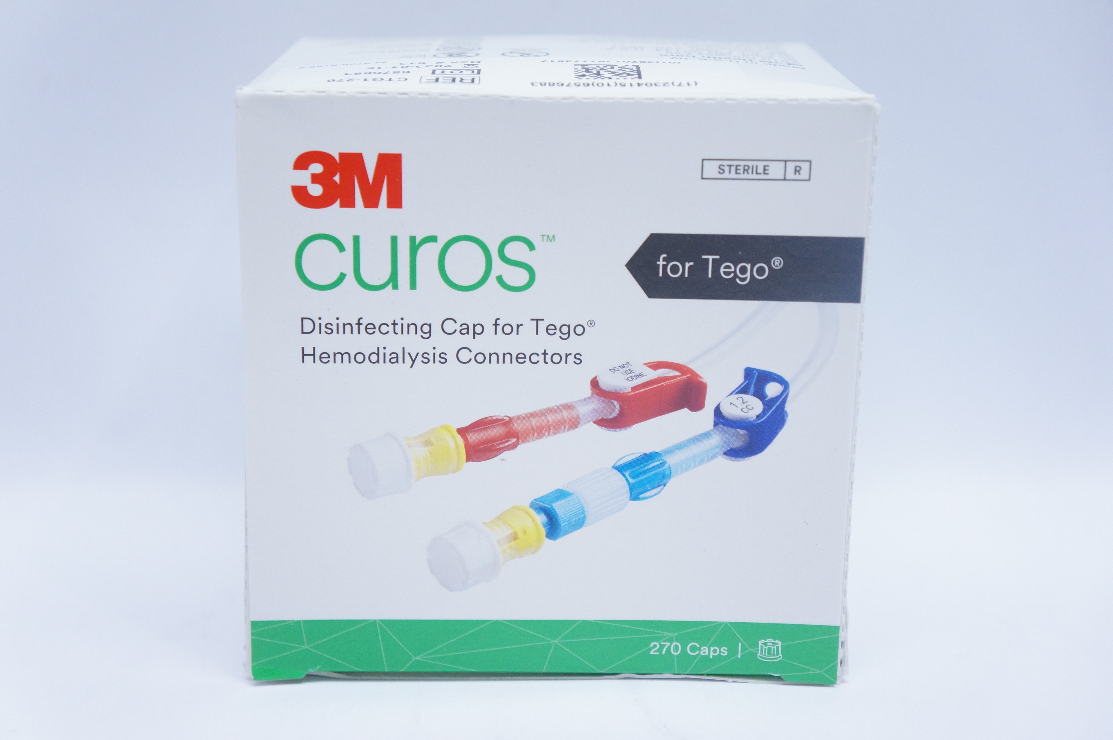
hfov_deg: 35.1
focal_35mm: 57
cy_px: 370
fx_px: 1760
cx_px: 556
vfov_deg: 23.7
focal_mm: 38
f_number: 4.5
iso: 1600
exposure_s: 1/200
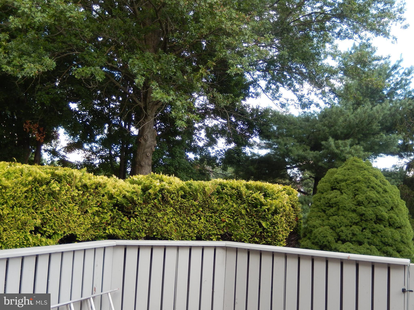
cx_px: 207
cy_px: 155
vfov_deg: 39.7
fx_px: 431
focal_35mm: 36
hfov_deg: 51.4
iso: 125
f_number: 4
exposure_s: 1/100
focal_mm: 6.5
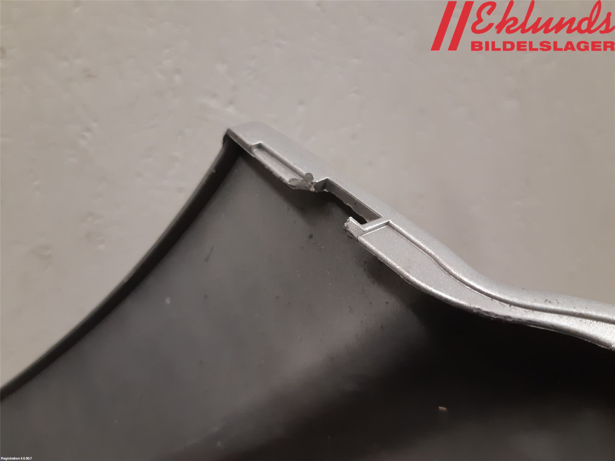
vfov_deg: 53.1
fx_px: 462
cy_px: 230
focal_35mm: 26
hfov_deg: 67.3
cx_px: 308
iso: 160
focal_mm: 3.93
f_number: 1.7
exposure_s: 1/50
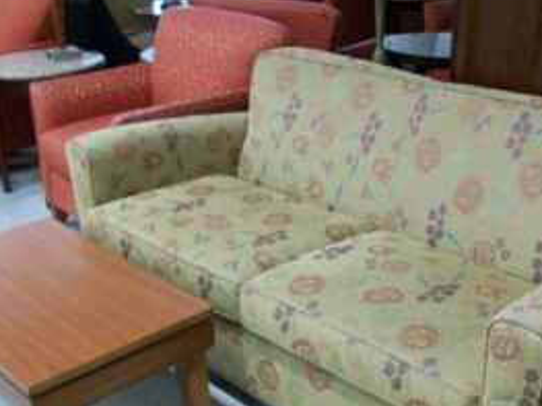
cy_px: 260
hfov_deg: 38.6
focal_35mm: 49
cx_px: 353
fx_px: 767
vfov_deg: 29.5
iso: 160
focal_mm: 5.7
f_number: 2.8
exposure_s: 1/14.6
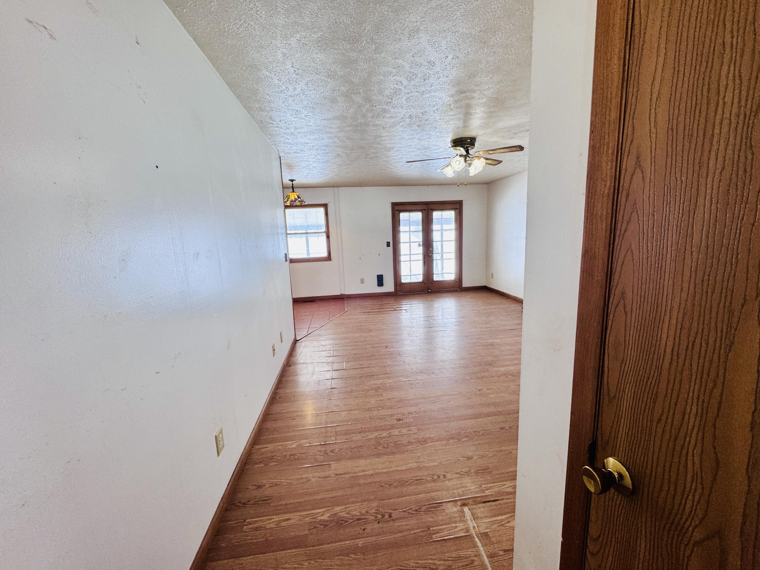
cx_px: 380
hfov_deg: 102.1
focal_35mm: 14
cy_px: 285
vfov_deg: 85.7
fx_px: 307
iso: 125
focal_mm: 2.22
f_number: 2.2
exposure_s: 1/120
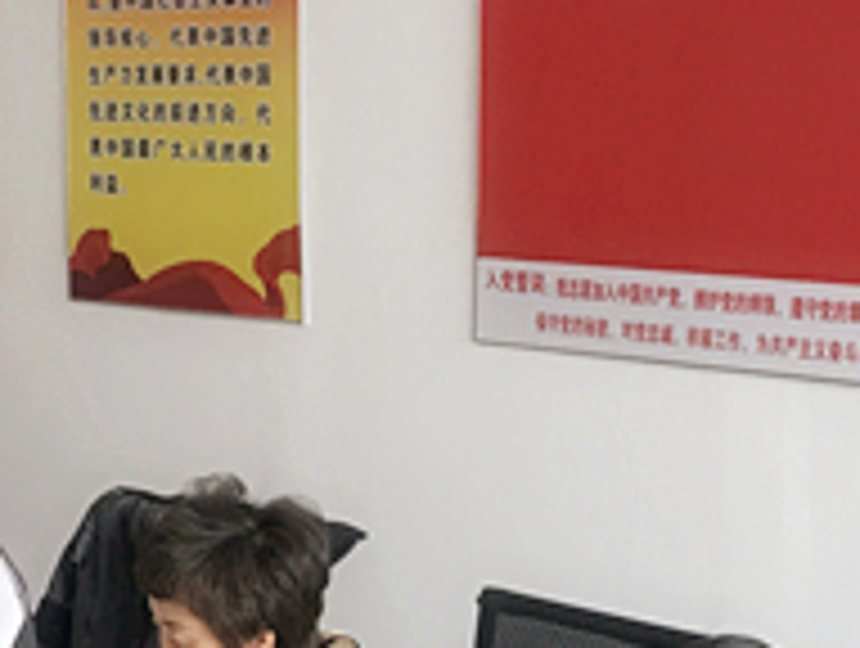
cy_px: 428
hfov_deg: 16.5
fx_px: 2912
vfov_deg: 12.7
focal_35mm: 117
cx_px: 14
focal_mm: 3.99
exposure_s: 1/31
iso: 20
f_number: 1.8
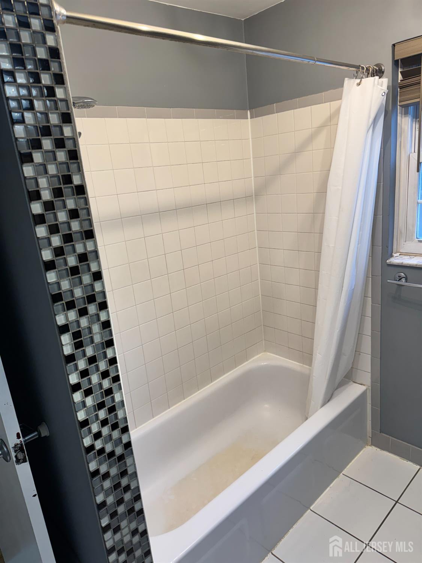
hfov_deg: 56.8
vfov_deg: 71.6
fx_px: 390
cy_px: 282
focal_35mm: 24
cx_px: 211
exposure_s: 1/120
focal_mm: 6.76
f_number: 1.78
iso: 125
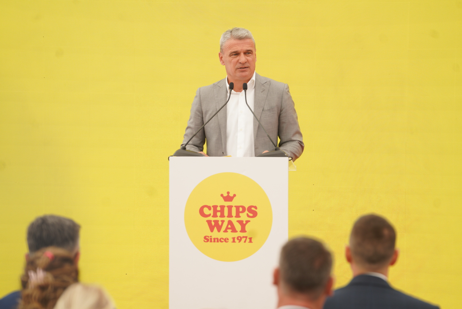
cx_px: 231
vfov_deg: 7.2
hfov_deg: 10.7
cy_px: 155
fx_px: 2465
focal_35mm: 192
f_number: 4
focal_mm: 191
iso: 200
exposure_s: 1/125
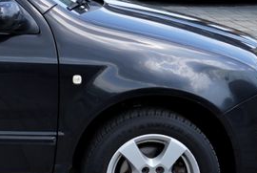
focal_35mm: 125
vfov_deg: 10.8
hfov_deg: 15.3
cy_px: -27
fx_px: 894
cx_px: -110
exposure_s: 1/200
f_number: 6.3
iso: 100
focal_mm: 33
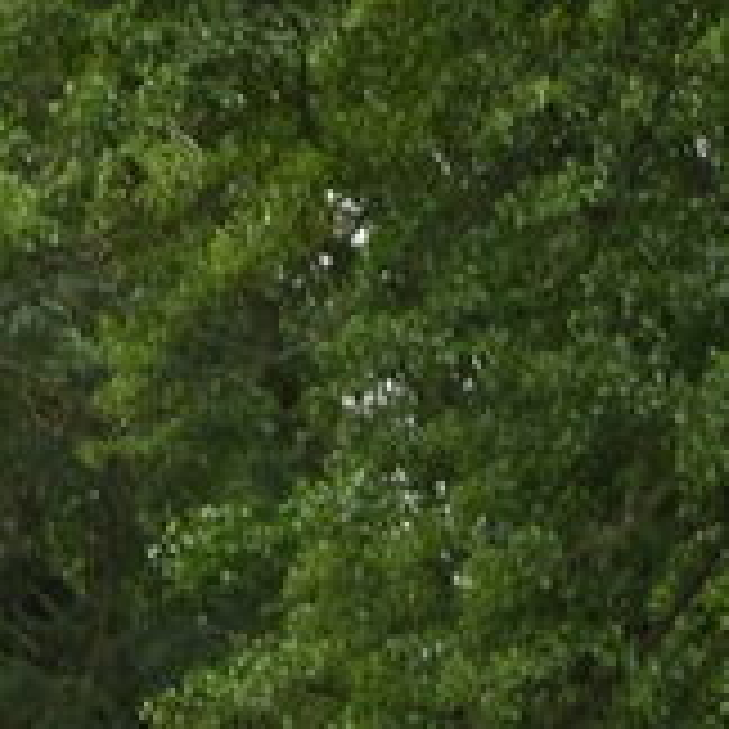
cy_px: 1384
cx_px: -333
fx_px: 16798
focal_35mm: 705
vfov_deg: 2.5
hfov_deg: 2.5
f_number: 7.1
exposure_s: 1/400
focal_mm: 112
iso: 500
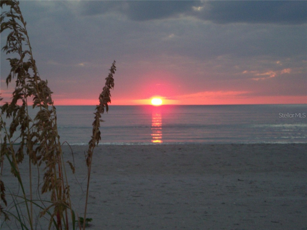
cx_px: 154
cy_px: 115
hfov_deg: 16.8
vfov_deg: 12.7
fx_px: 1038
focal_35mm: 117
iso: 160
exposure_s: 1/100
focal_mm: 19.2
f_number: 4.4
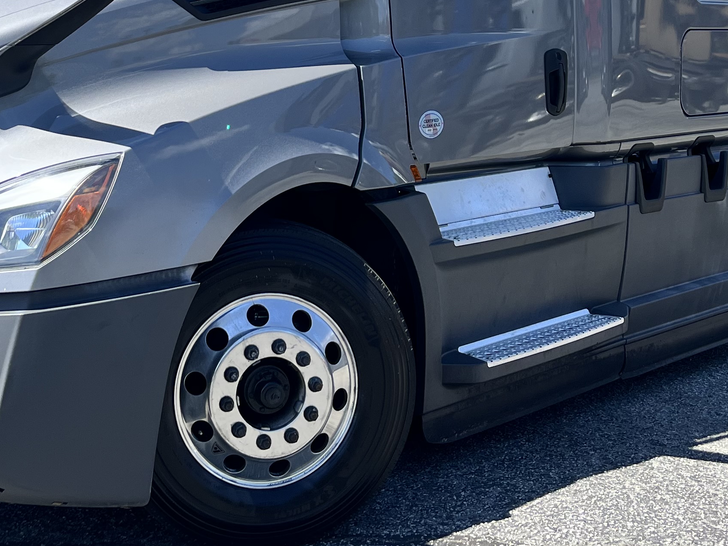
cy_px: -45
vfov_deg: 22.4
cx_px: 282
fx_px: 1304
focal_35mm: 62
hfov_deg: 31.1
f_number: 1.6
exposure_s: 1/2137
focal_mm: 5.1
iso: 50
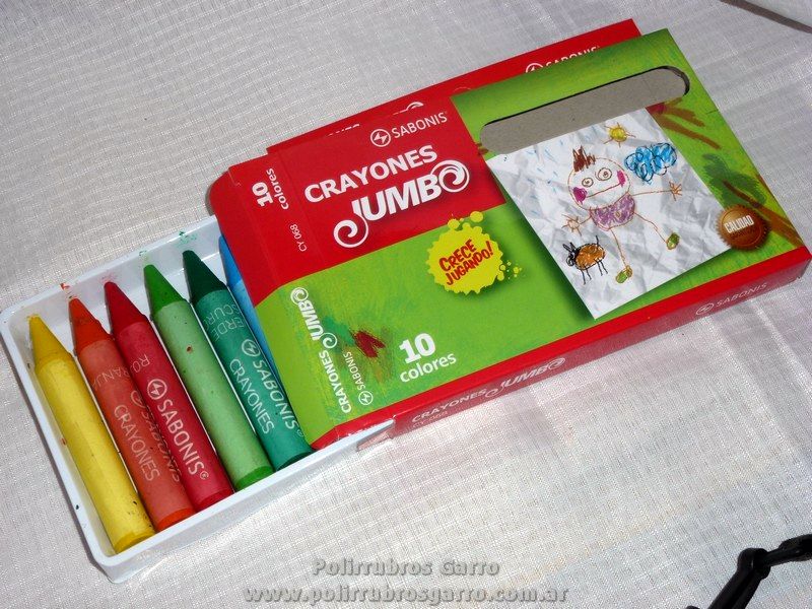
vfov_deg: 29.7
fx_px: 1149
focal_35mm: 49
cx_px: 406
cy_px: 304
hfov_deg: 38.9
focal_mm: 8.7
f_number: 4.1
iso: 100
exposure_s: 1/60
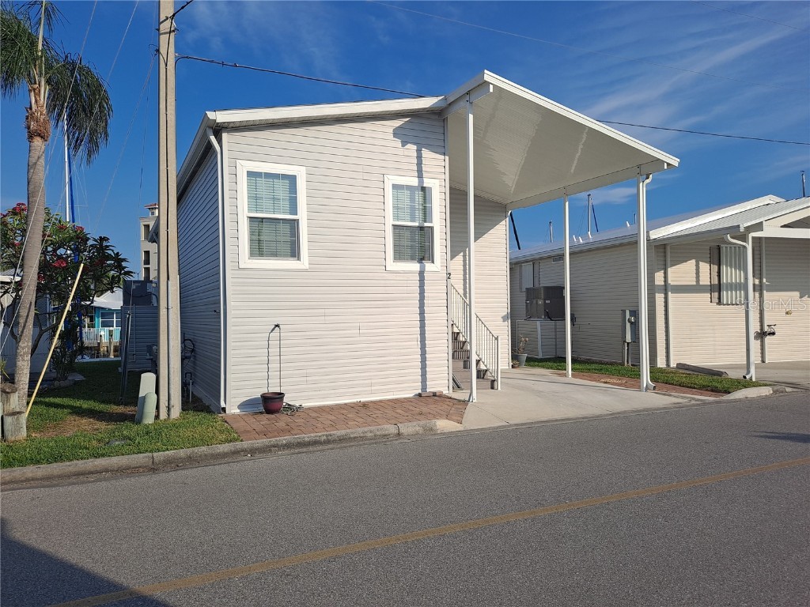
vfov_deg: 54.9
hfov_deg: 69.4
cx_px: 405
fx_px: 585
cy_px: 304
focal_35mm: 25
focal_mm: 4.6
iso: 32
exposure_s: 1/1678
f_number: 2
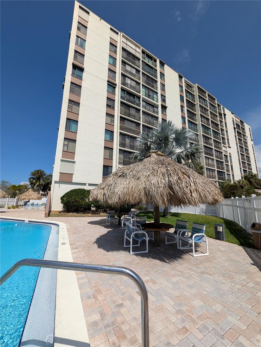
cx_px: 130
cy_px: 174
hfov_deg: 94.6
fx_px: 120
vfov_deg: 110.5
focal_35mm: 12
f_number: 1.7
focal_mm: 2.02
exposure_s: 1/5319
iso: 46
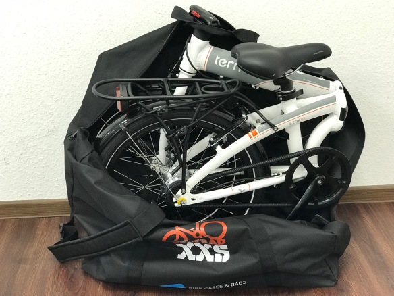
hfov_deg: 33.8
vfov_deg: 25.7
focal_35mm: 57
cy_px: 148
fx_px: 649
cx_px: 197
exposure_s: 1/50
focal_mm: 6.6
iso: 160
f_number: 2.8
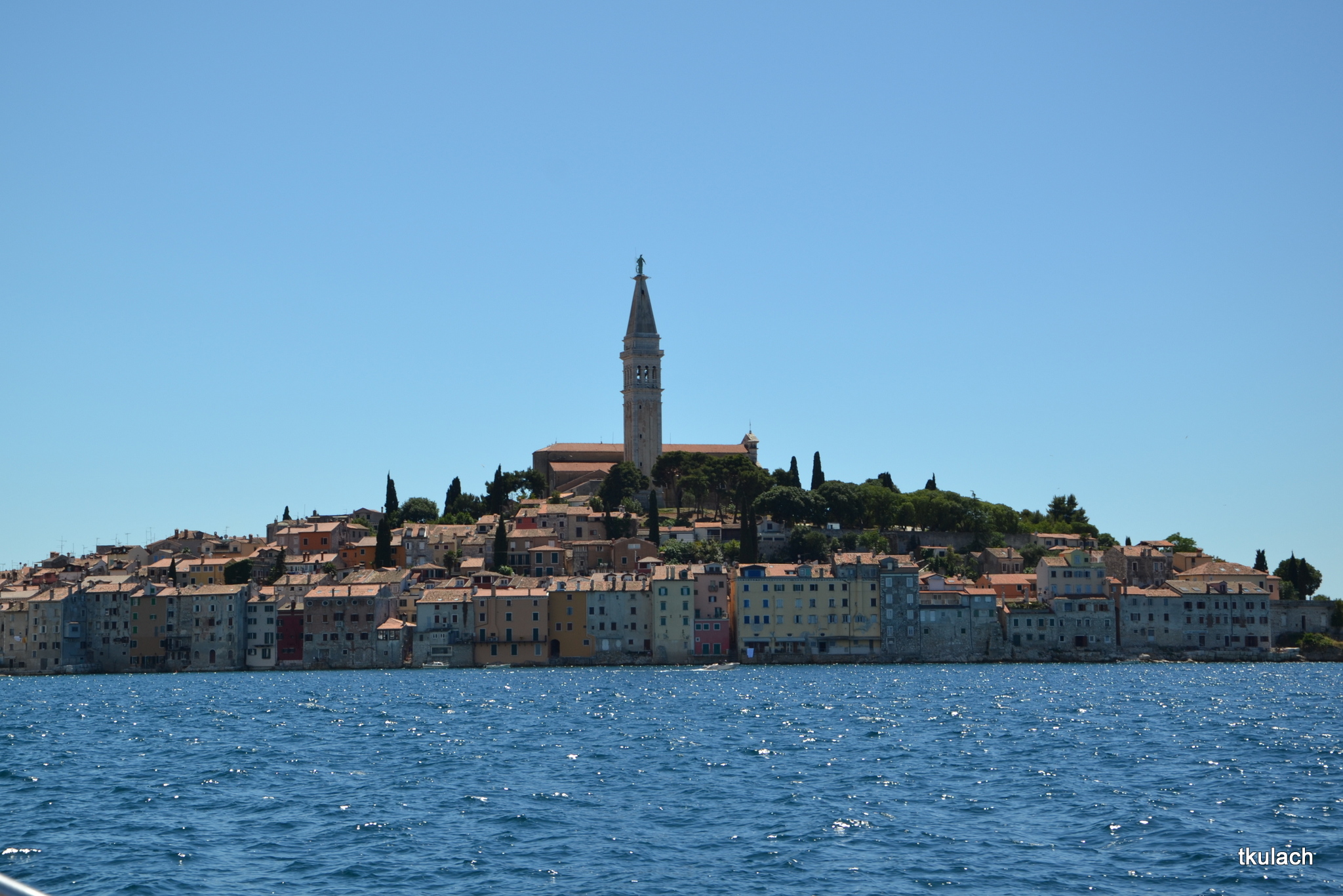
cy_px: 448
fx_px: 2350
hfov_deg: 31.9
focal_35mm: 63
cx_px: 672
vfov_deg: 21.6
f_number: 7.1
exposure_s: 1/200
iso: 100
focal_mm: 42
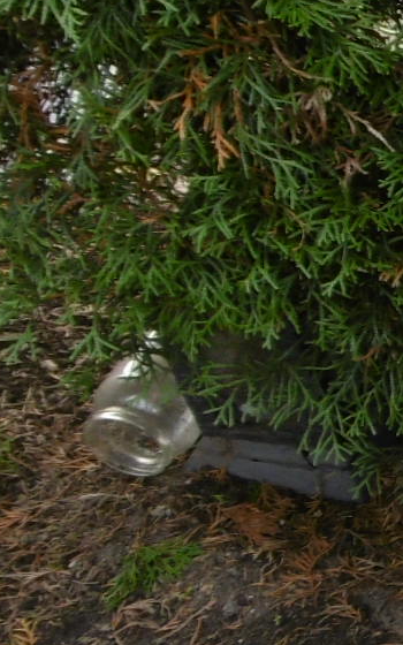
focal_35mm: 93
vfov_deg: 22.3
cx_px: 995
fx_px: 1634
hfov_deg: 11.4
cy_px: 306
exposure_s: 1/125
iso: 100
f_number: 3.1
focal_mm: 4.3
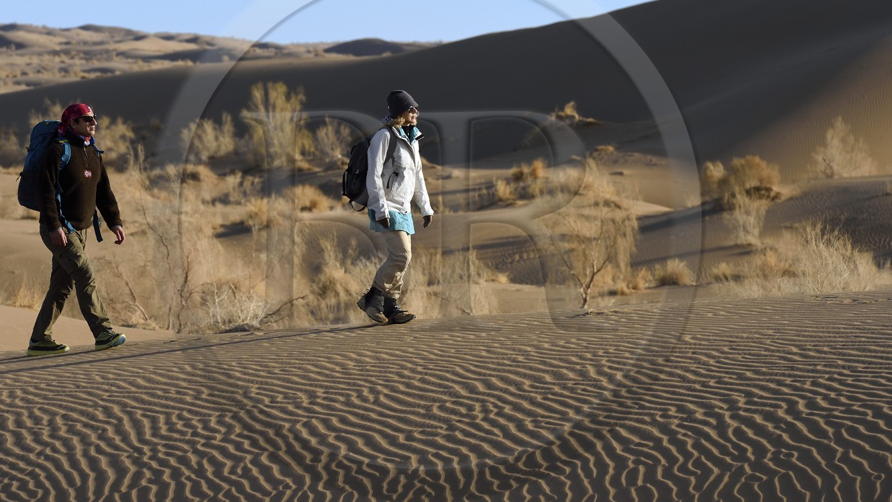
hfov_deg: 8.6
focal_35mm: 252
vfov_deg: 4.8
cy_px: 223
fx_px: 5960
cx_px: 425
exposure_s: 1/320
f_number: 9
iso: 200
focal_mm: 200
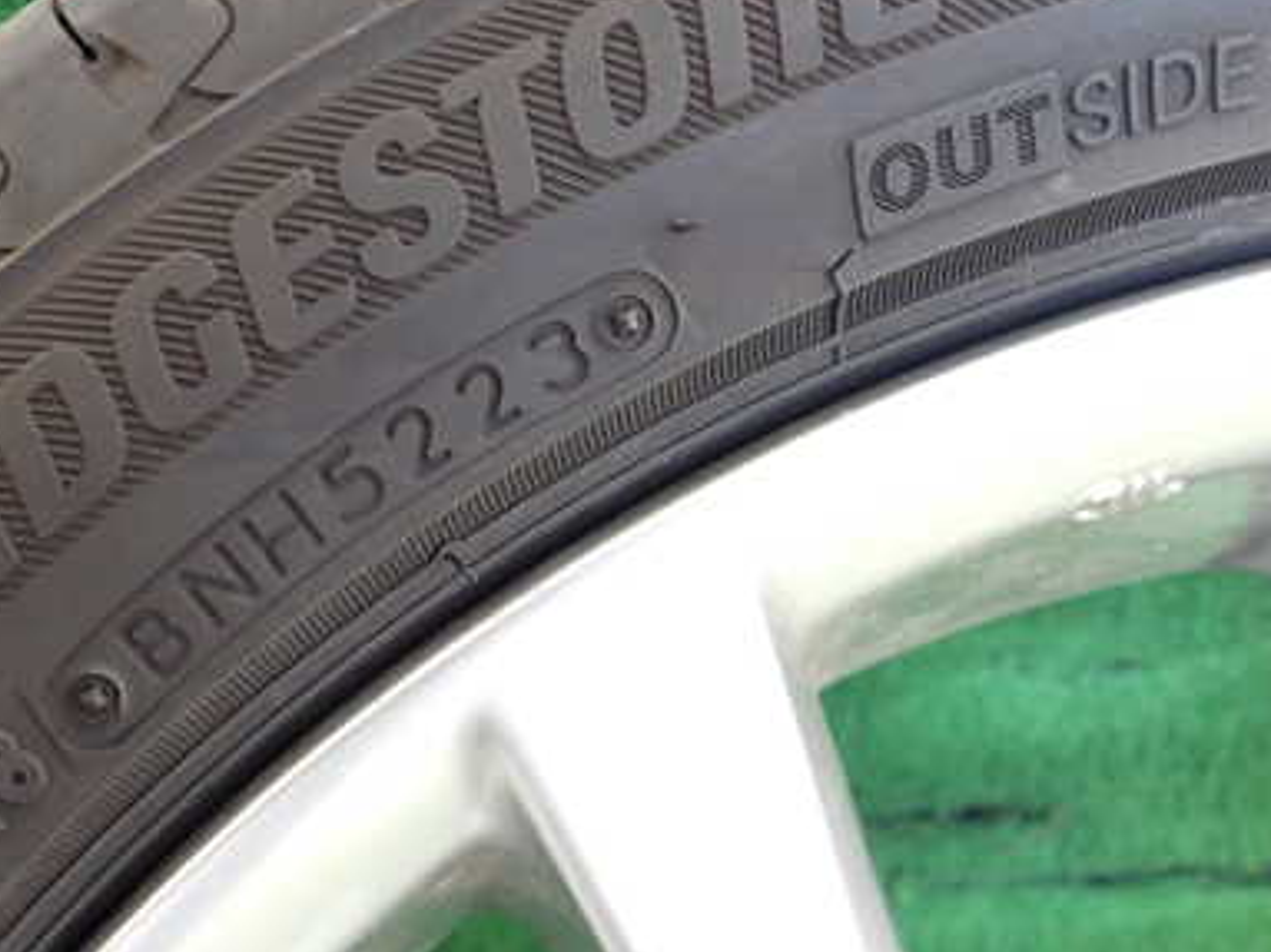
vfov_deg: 30.8
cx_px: 385
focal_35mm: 47
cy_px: 514
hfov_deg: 39.8
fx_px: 1725
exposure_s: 1/125
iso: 500
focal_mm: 5.4
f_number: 2.3
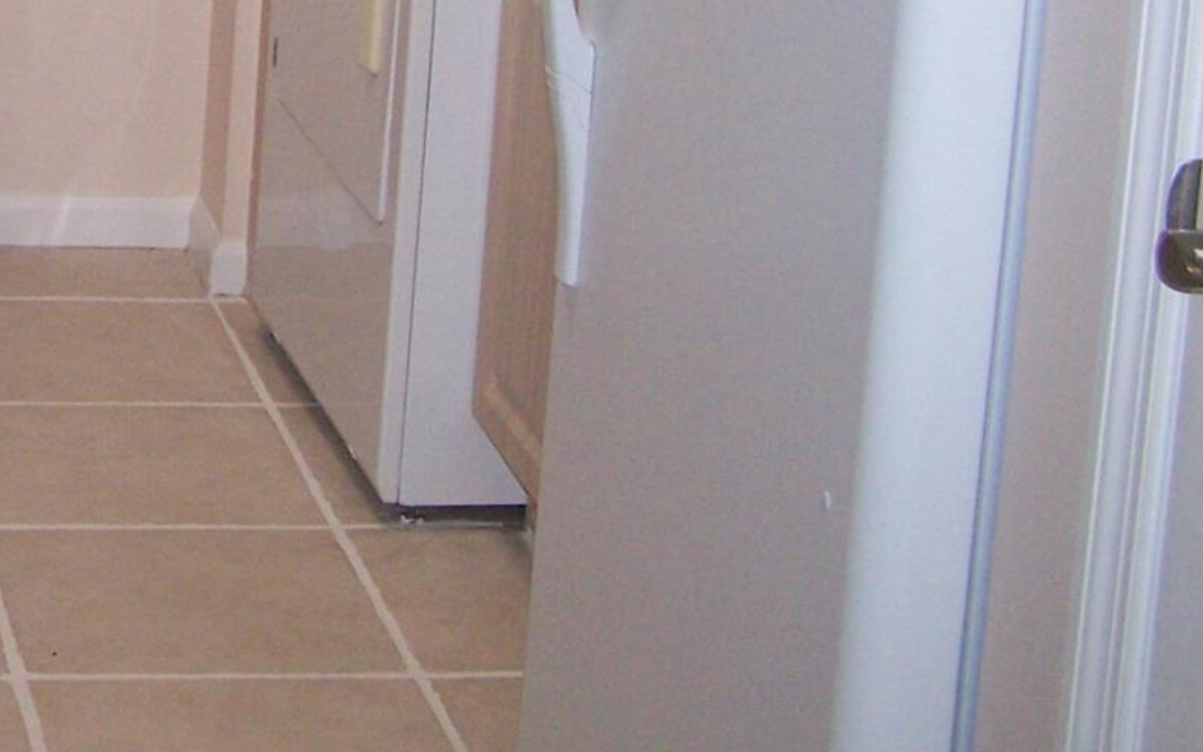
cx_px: -163
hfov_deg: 19.1
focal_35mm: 104
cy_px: -305
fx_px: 3410
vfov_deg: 12.1
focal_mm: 6.3
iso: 160
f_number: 2.8
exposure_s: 1/60
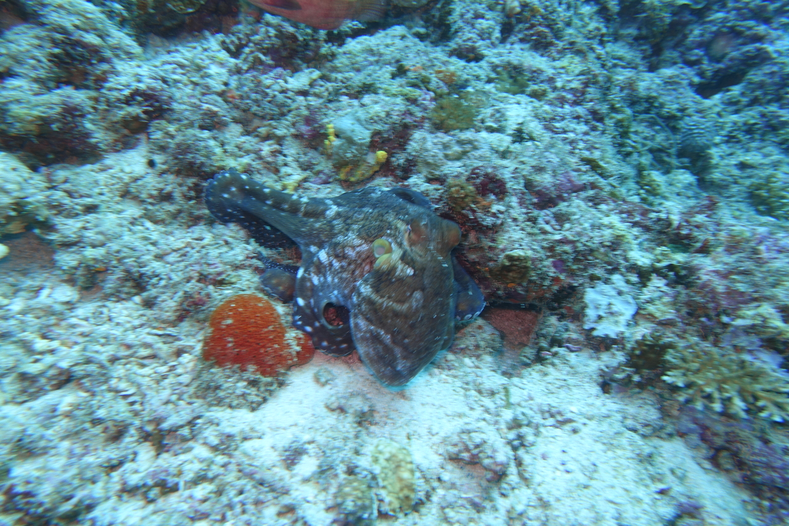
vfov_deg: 53.1
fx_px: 526
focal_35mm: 24
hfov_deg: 73.8
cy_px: 263
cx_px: 394
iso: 125
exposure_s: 1/50
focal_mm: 8.8
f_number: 2.8
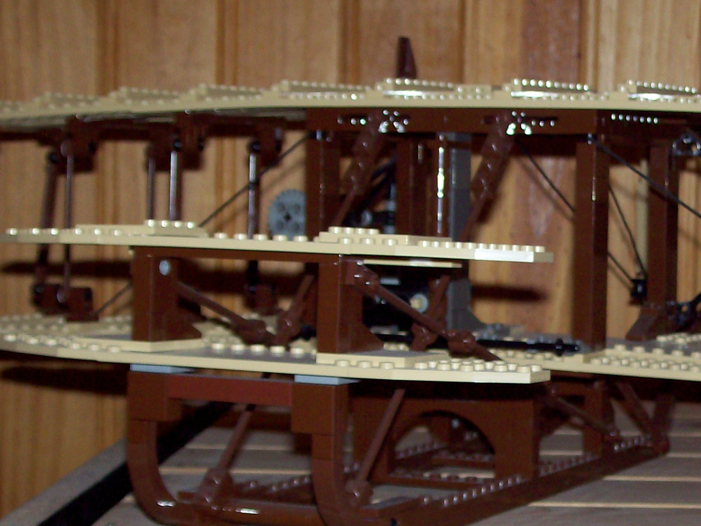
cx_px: 508
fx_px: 2065
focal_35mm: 102
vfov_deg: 14.5
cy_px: 316
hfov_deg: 19.2
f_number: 3.4
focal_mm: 9.4
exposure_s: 1/83.6
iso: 80
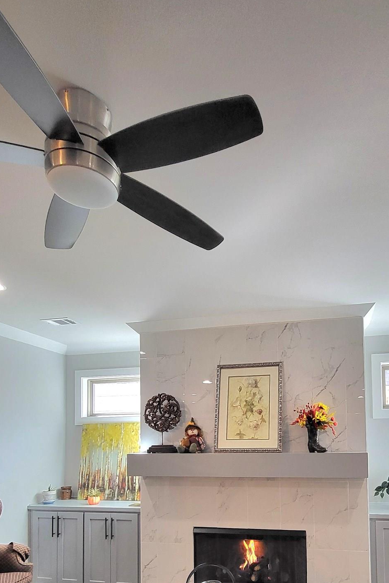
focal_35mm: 22
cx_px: 261
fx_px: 357
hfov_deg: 55.9
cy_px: 423
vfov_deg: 74.1
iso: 160
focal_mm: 1.74
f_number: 2.2
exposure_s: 1/60.2
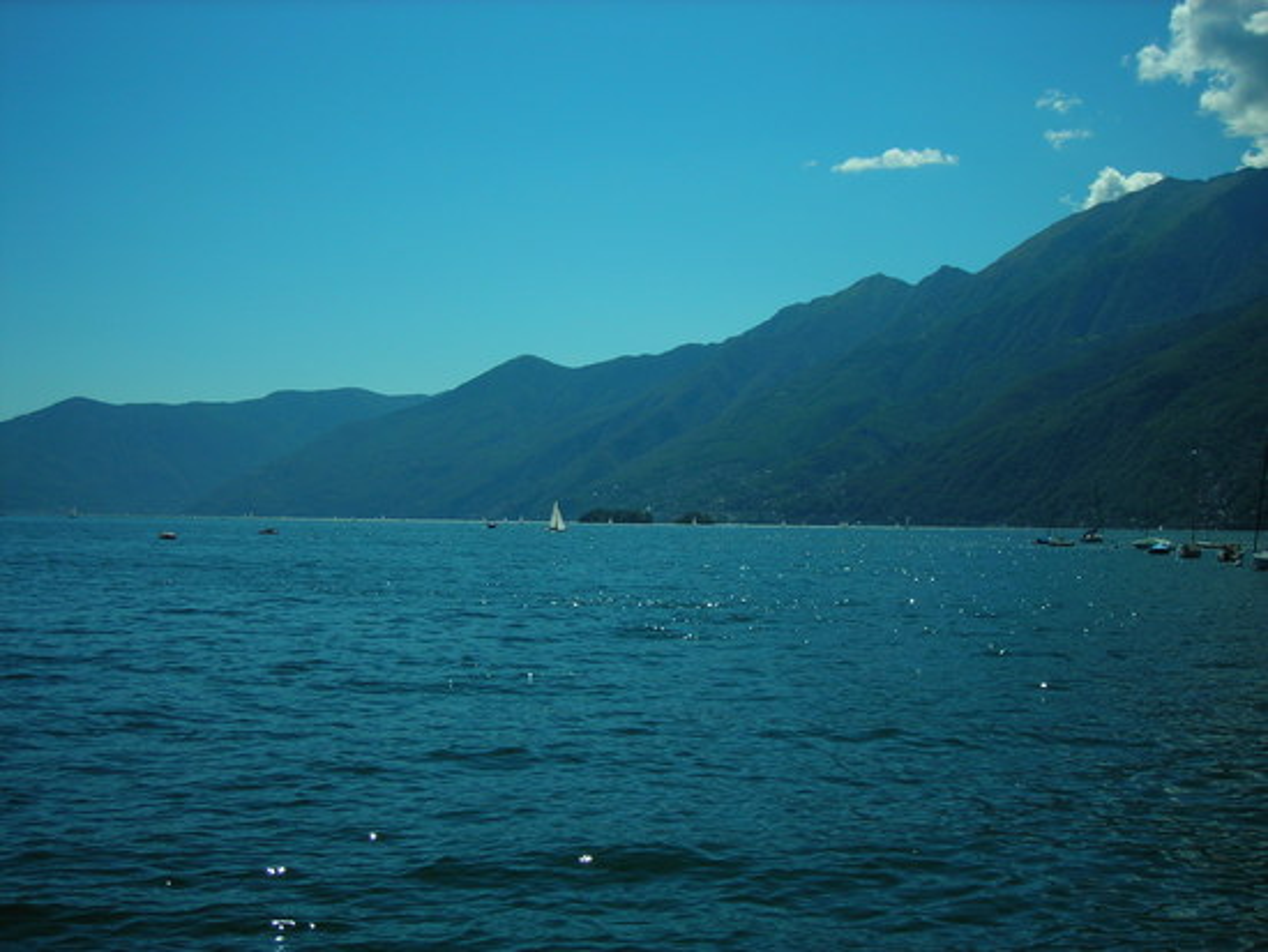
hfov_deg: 40.4
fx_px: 1722
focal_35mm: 47
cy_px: 476
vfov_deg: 30.9
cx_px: 634
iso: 50
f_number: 6.9
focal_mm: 7.8
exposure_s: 1/404
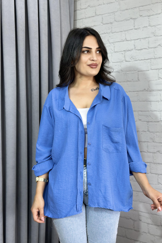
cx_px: 88
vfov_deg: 39.6
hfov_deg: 27.0
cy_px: 122
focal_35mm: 50
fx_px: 337
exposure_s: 1/100
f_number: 1.78
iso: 64
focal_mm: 6.86
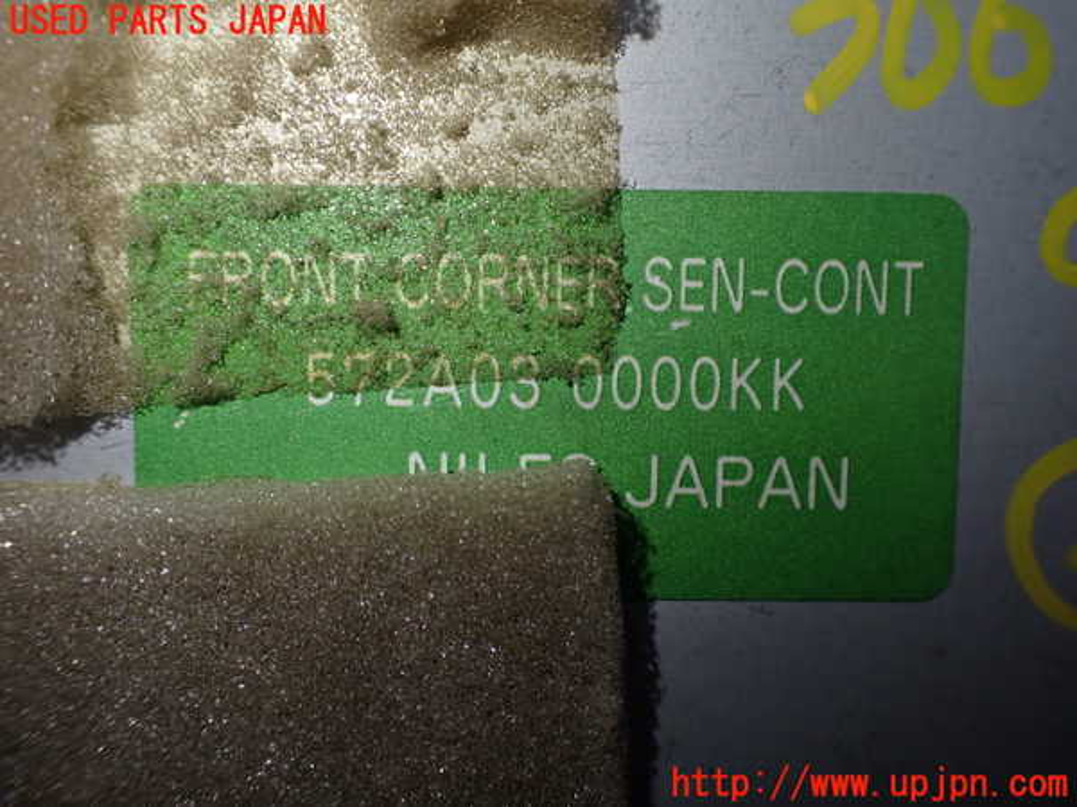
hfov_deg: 60.0
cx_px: 538
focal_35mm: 30
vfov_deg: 46.8
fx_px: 933
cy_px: 404
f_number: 2.3
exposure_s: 1/160
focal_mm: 5.4
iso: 100
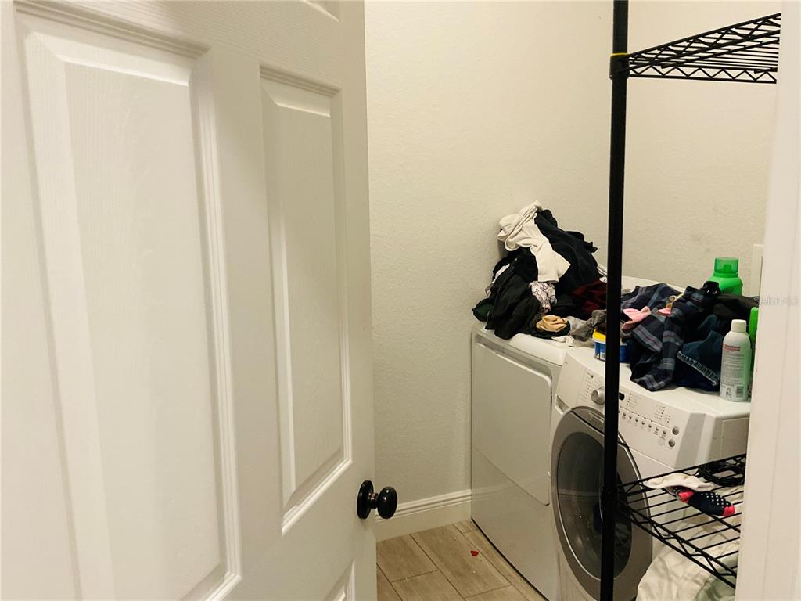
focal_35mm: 29
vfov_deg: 48.2
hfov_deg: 61.7
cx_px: 400
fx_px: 671
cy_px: 300
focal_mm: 3
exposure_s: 1/60
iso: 160
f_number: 1.8
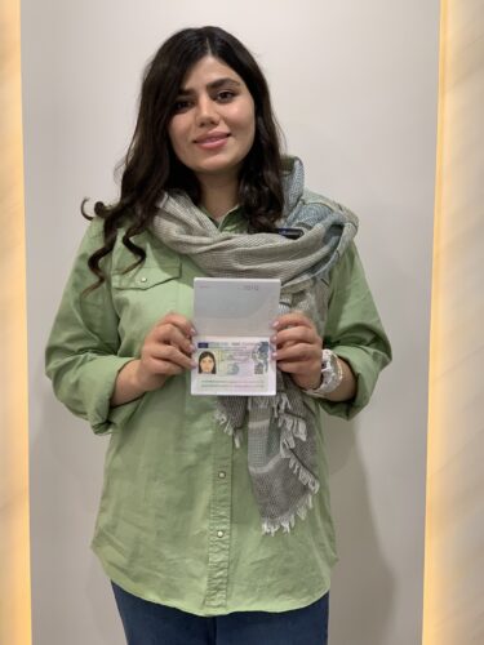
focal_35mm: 52
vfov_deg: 36.8
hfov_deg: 28.0
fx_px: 969
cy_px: 322
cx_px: 242
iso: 160
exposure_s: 1/50
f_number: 2.4
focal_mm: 6
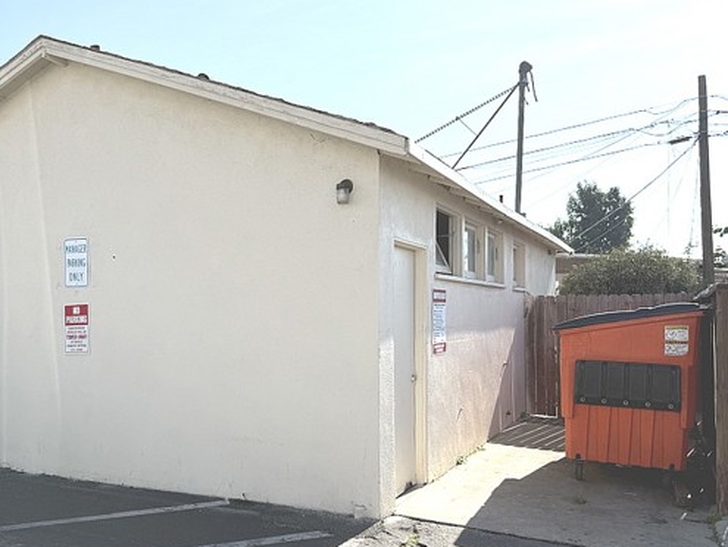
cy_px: 304
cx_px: 316
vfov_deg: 45.4
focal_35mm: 31
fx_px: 652
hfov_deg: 58.1
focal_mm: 6.76
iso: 80
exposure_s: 1/7353
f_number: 1.78
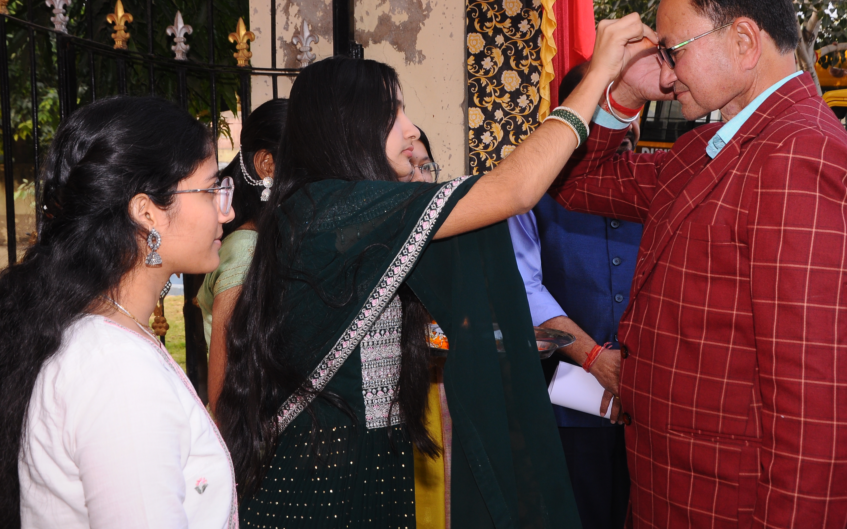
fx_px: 1270
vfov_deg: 23.5
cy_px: 209
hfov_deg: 36.9
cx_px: 459
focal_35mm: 55
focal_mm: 30
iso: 320
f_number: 8
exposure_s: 1/125
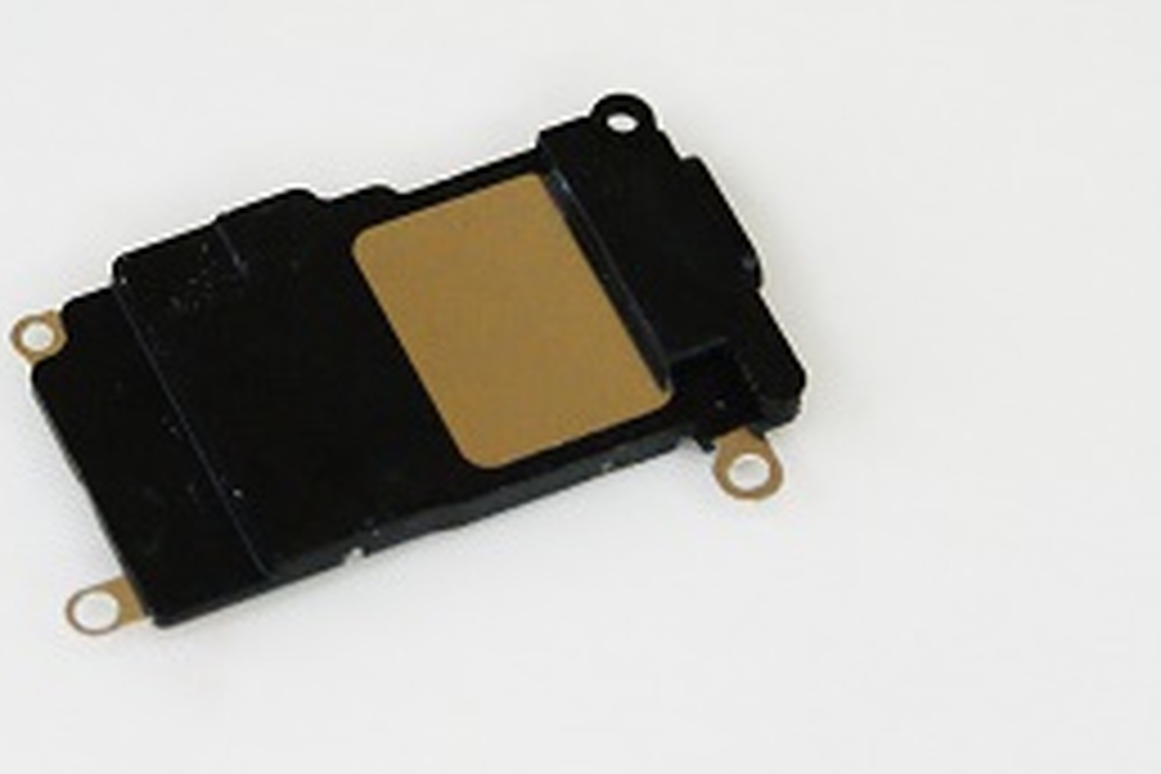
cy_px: 349
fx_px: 6546
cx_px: 457
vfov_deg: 6.8
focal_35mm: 203
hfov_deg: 10.1
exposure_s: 1/160
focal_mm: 60
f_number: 5.6
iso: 1600
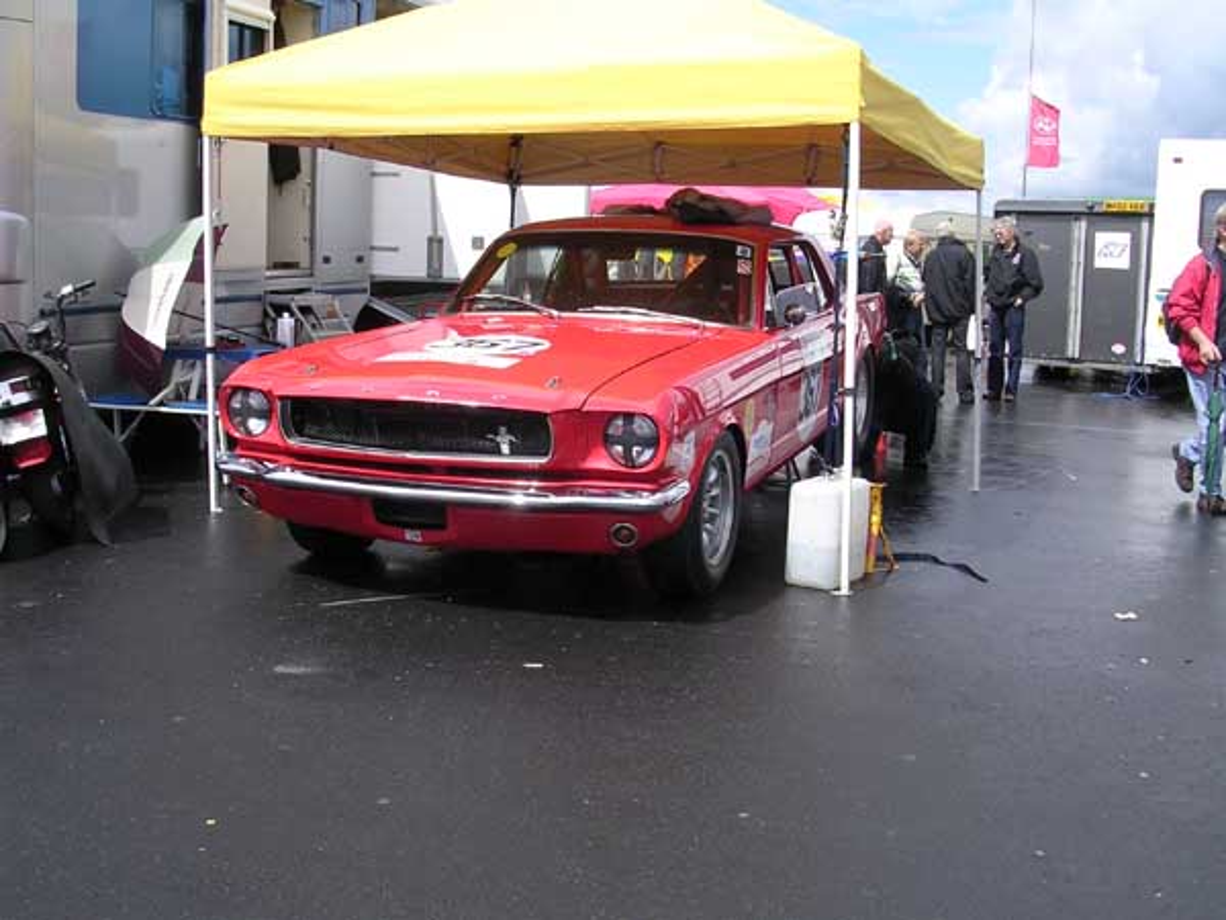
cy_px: 460
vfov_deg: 37.7
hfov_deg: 49.0
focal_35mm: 38
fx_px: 1346
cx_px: 613
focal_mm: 5.8
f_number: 5.6
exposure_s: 1/214
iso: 100
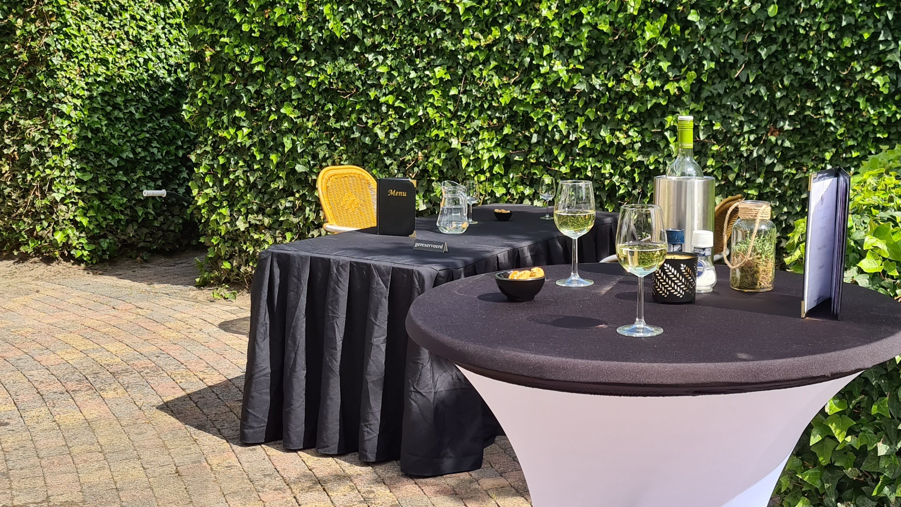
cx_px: 628
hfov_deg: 43.7
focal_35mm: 46
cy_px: 217
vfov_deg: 25.9
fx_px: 1099
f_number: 1.8
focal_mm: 5.4
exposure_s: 1/1272
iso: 50
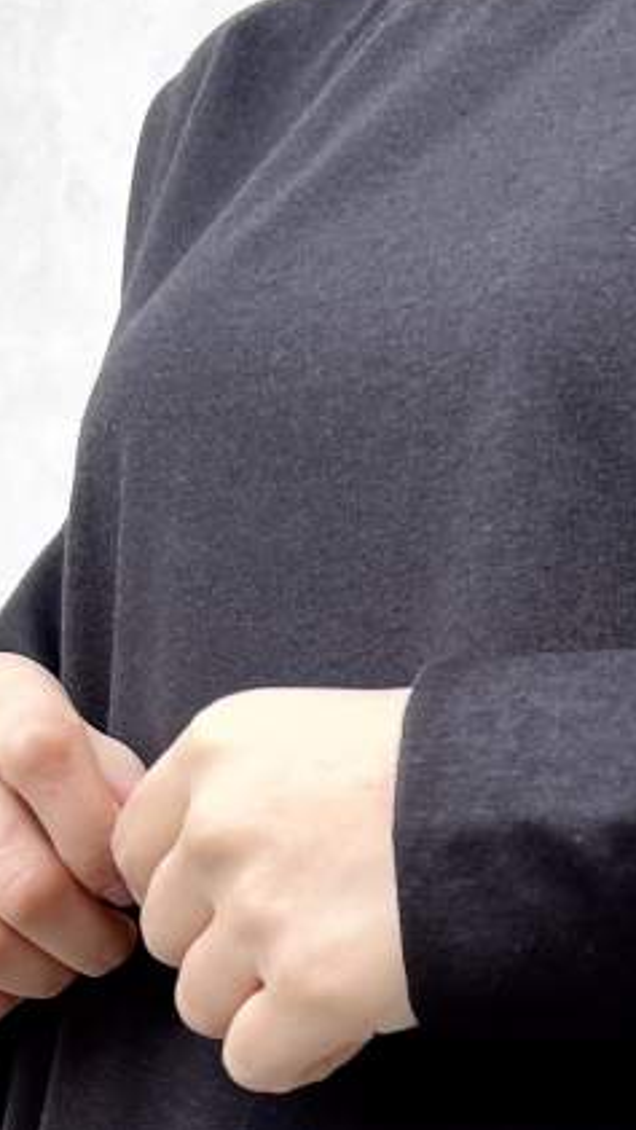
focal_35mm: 95
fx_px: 2846
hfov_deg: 12.5
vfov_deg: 20.5
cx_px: 708
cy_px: 1472
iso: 50
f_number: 1.5
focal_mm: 5.7
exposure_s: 1/121
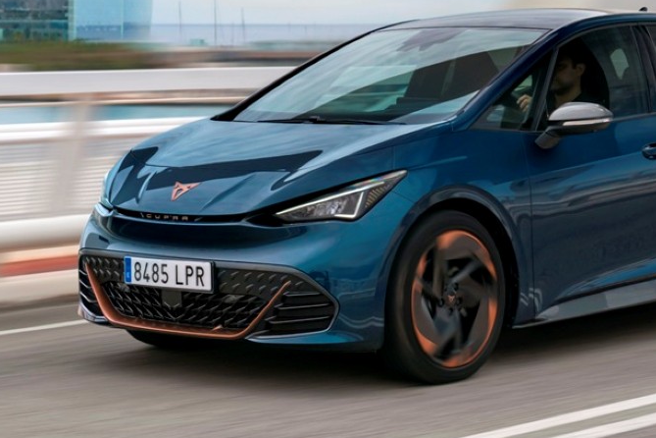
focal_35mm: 109
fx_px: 1986
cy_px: -7
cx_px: 349
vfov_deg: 12.4
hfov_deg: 18.8
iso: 400
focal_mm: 45
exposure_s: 1/1250
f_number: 4.5
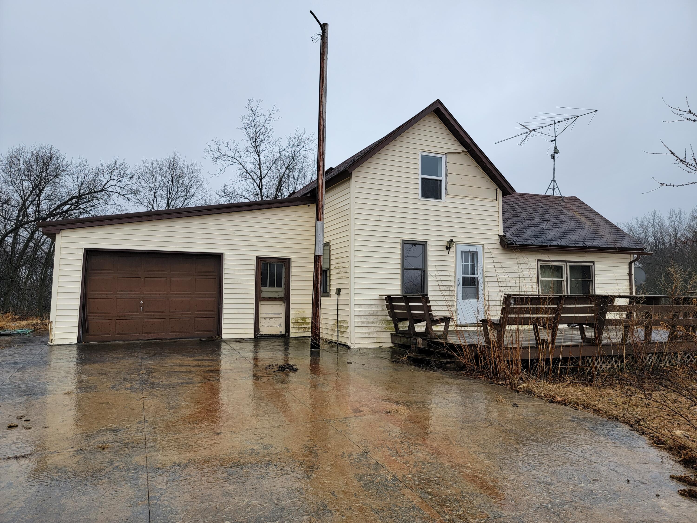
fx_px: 483
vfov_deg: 56.8
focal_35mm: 24
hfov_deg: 71.6
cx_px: 348
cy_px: 262
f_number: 1.8
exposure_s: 1/120
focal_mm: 6.7
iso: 16
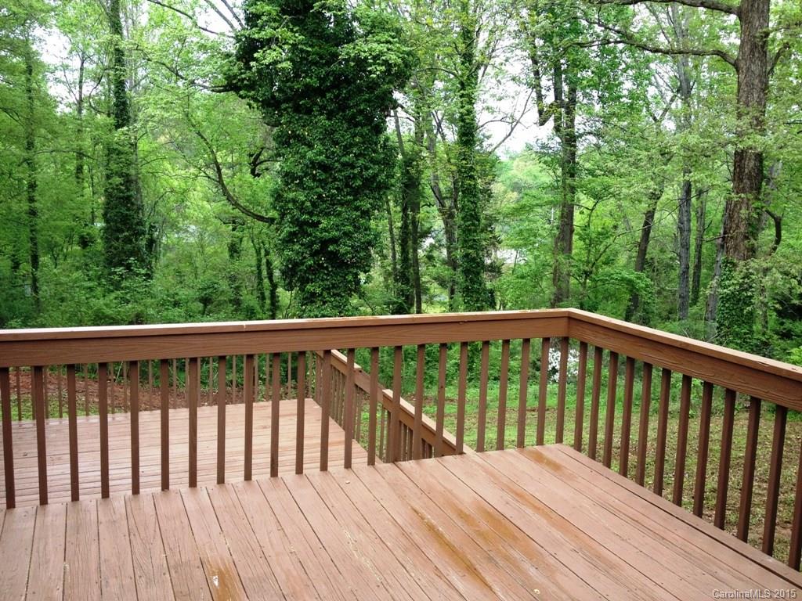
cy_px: 300
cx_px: 401
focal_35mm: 35
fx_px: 811
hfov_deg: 52.6
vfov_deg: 40.7
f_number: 2.4
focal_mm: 4.28
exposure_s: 1/120
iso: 64
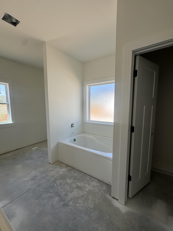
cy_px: 118
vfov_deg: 98.1
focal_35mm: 15
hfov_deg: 81.8
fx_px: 100
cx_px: 86
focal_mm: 2.22
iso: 40
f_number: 2.2
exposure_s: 1/288
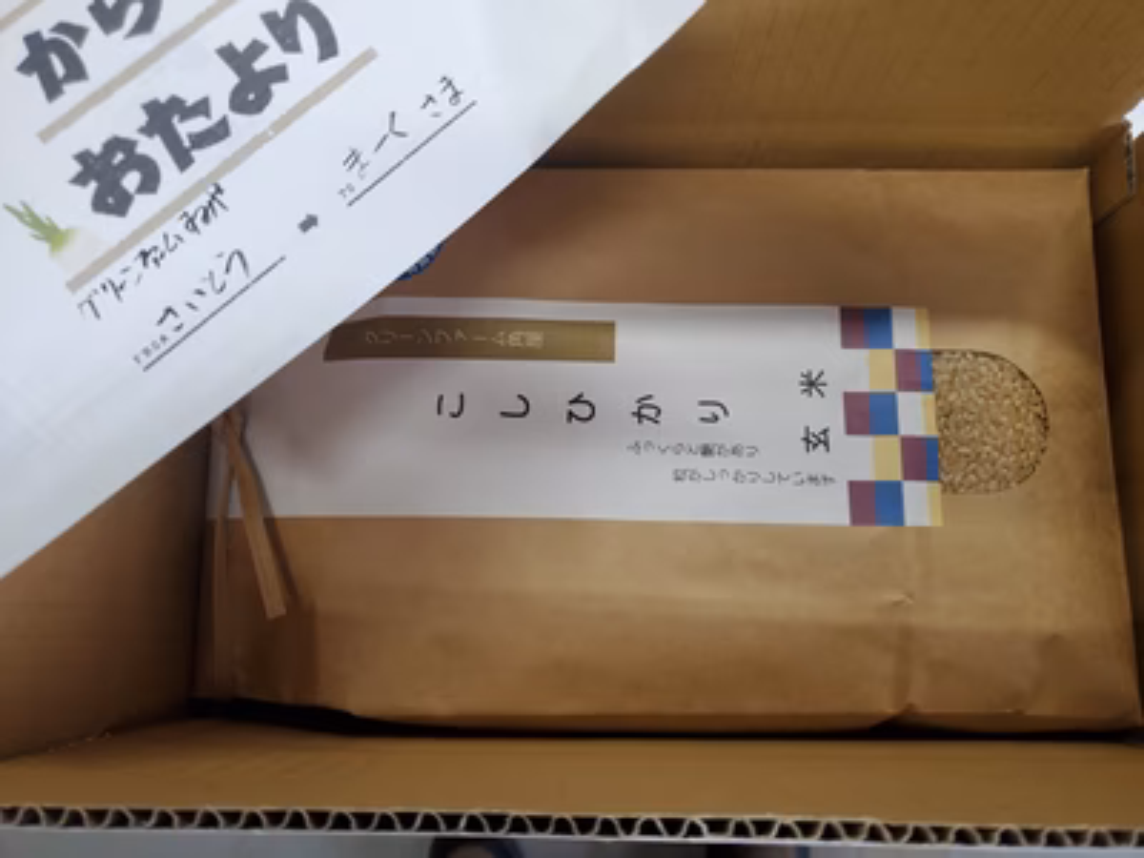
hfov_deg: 67.3
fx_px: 859
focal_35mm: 26
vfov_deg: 53.1
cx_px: 572
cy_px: 429
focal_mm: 4.3
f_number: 1.5
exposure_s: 1/100
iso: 80
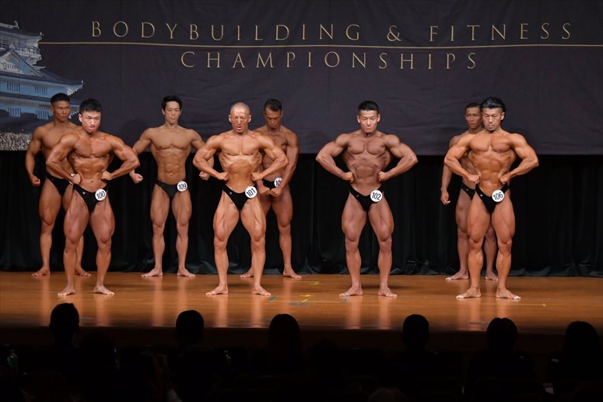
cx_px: 302
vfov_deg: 8.2
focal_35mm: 168
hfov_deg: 12.2
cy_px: 201
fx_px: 2813
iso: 4000
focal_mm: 112
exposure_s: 1/400
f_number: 5.6
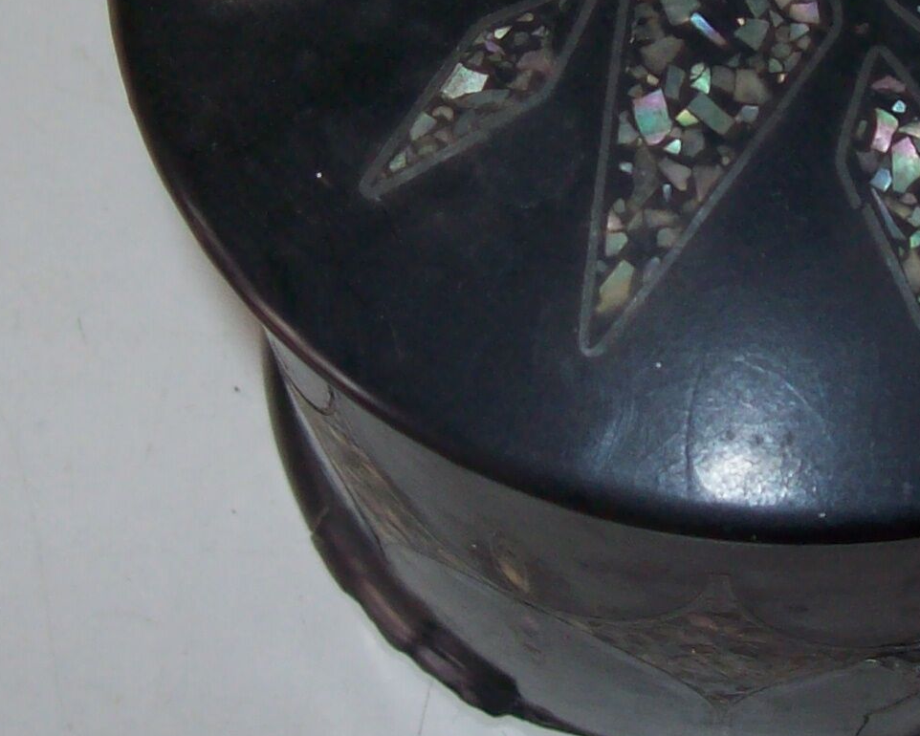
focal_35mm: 104
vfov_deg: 14.7
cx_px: 682
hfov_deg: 18.3
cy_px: 159
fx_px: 2832
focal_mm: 6
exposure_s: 1/64
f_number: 2.7
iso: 80
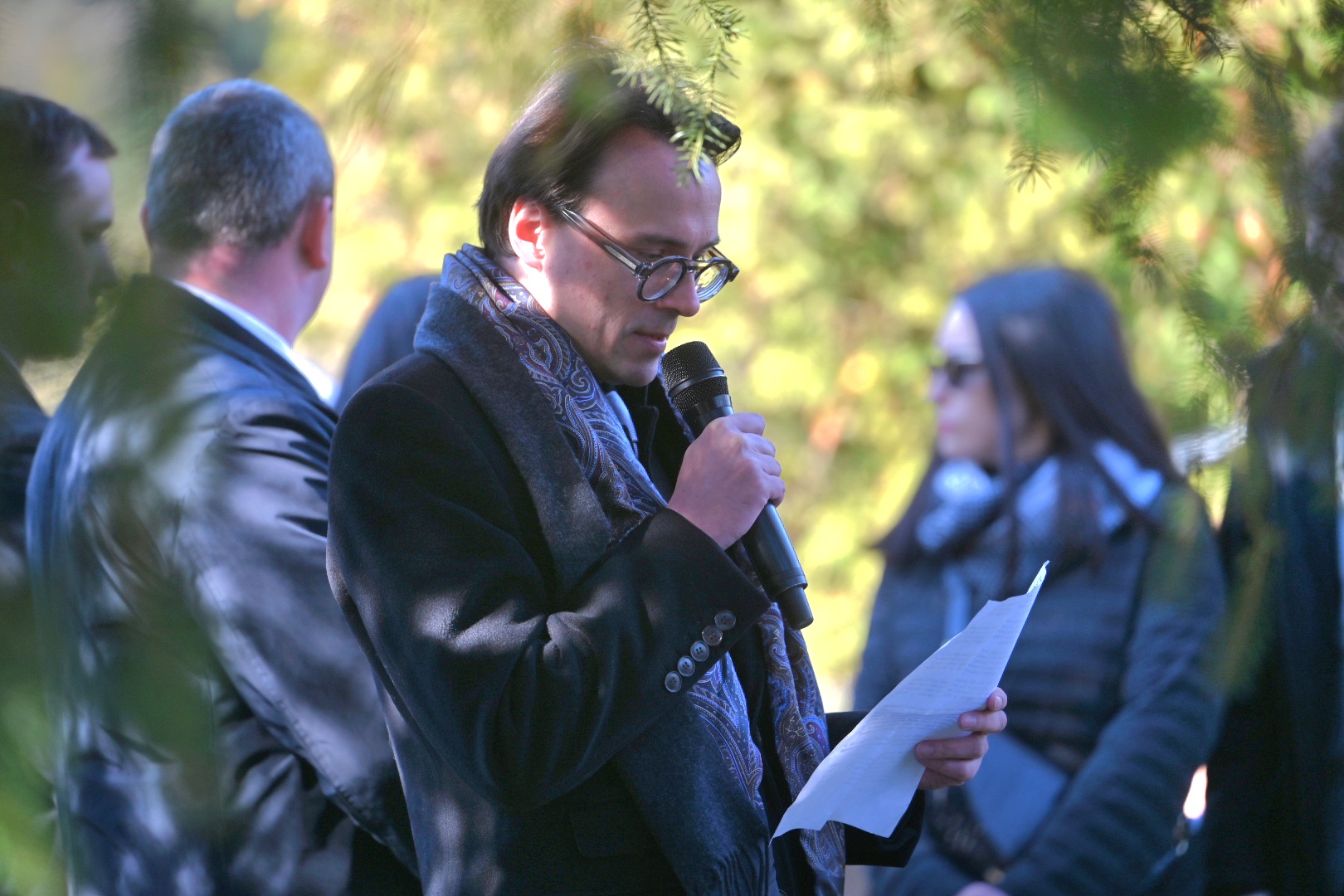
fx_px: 6719
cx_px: 672
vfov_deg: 7.6
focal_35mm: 180
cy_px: 448
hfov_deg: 11.4
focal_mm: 180
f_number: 3.2
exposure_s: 1/400
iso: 100
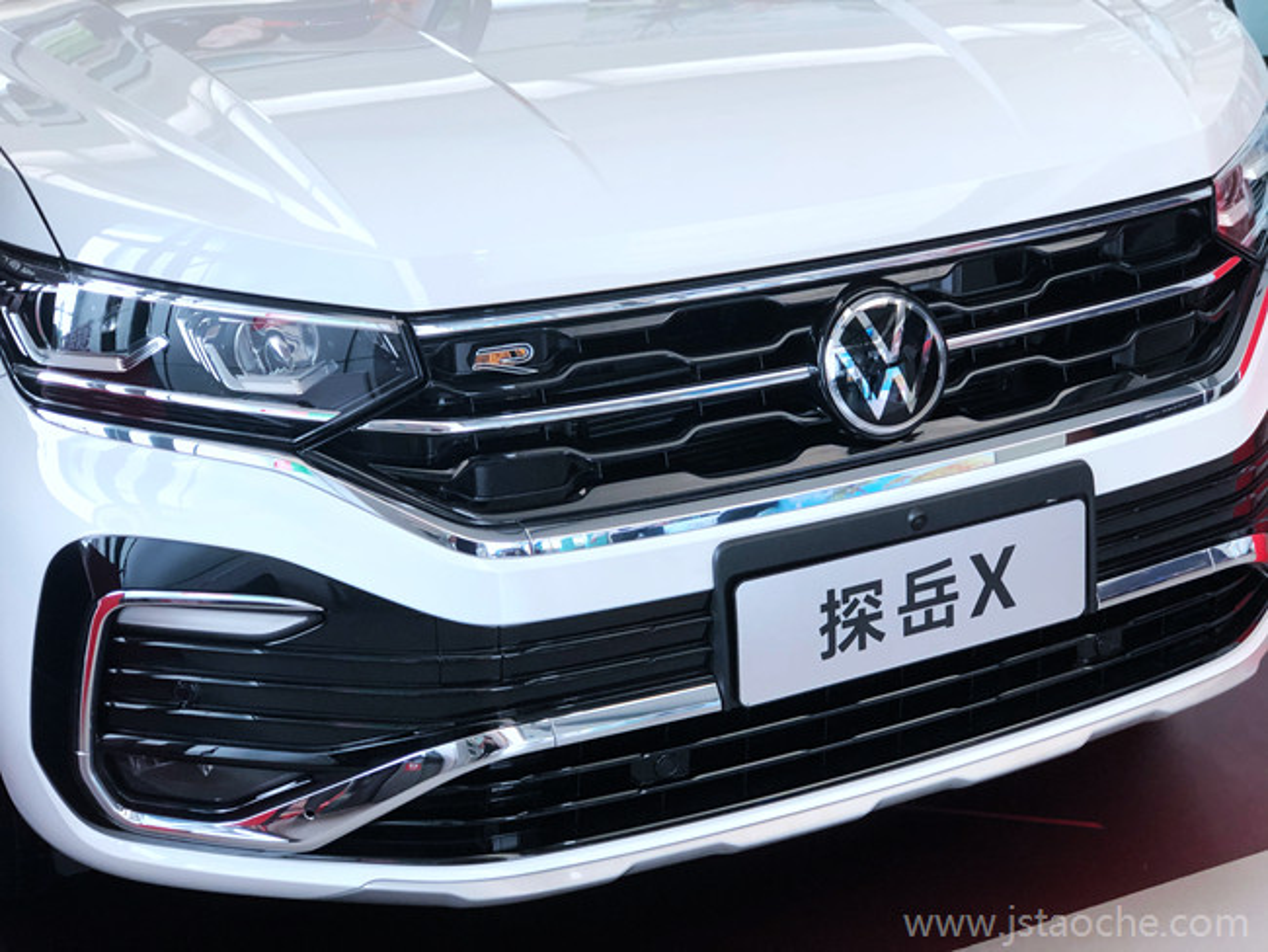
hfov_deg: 33.8
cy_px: 476
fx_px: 2089
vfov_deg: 25.7
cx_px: 634
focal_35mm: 57
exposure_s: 1/30
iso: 20
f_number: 2.8
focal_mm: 6.6
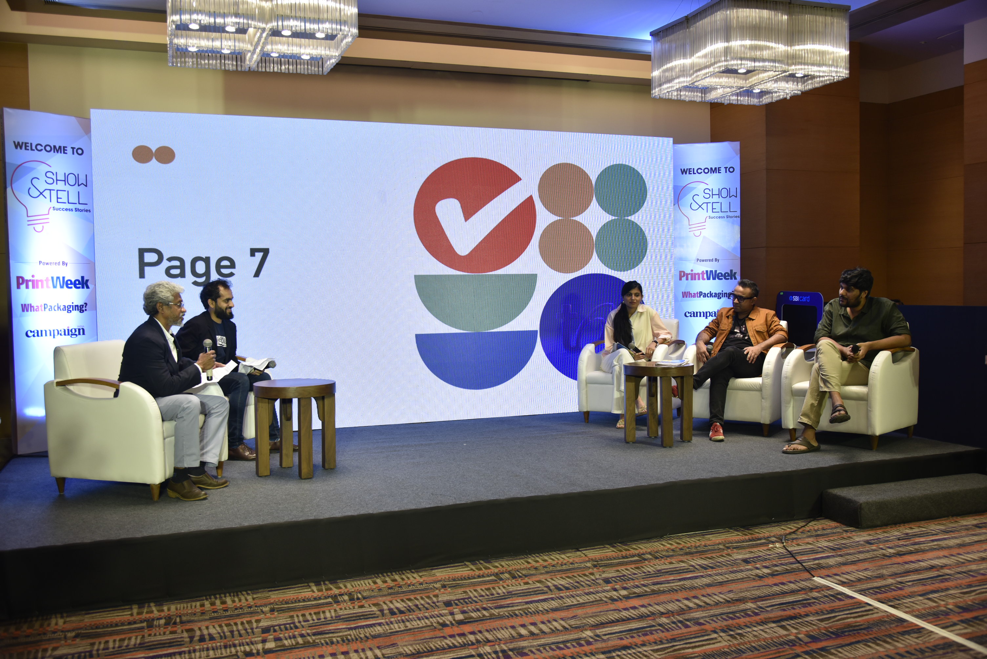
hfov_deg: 58.7
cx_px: 494
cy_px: 330
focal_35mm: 32
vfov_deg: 41.1
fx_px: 878
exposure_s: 1/60
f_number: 4.5
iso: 500
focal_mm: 32
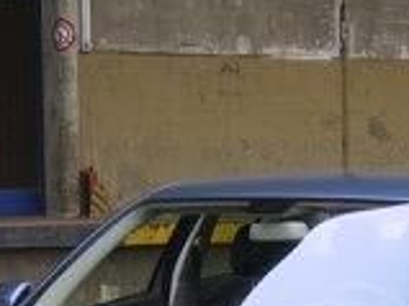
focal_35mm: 161
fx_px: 1901
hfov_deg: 12.3
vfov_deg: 9.1
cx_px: 221
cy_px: 404
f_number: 3.6
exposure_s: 1/160
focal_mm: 11.8
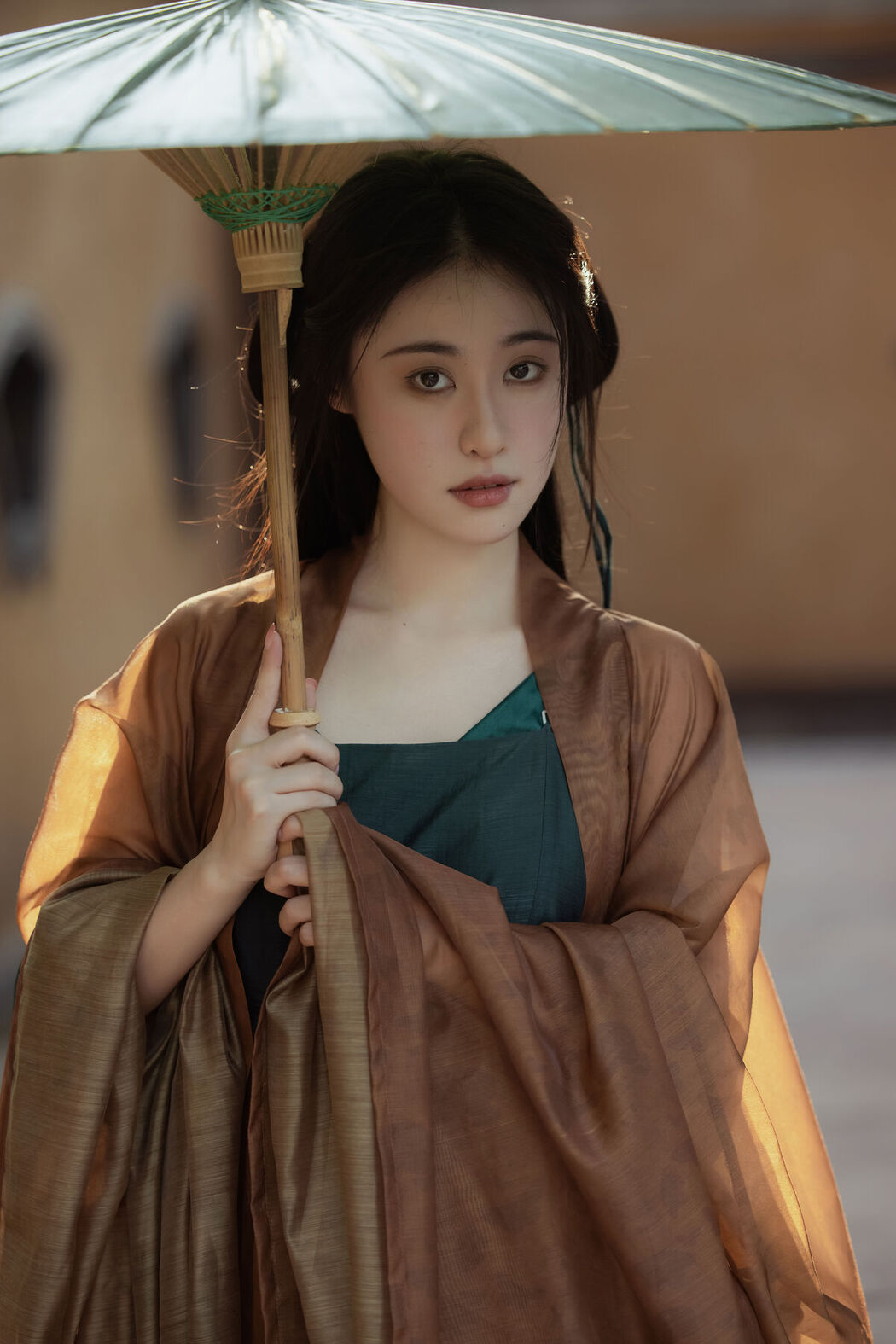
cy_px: 672
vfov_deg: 19.1
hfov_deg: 12.8
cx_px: 448
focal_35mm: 107
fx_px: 3994
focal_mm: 108
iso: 320
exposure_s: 1/400
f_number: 2.8
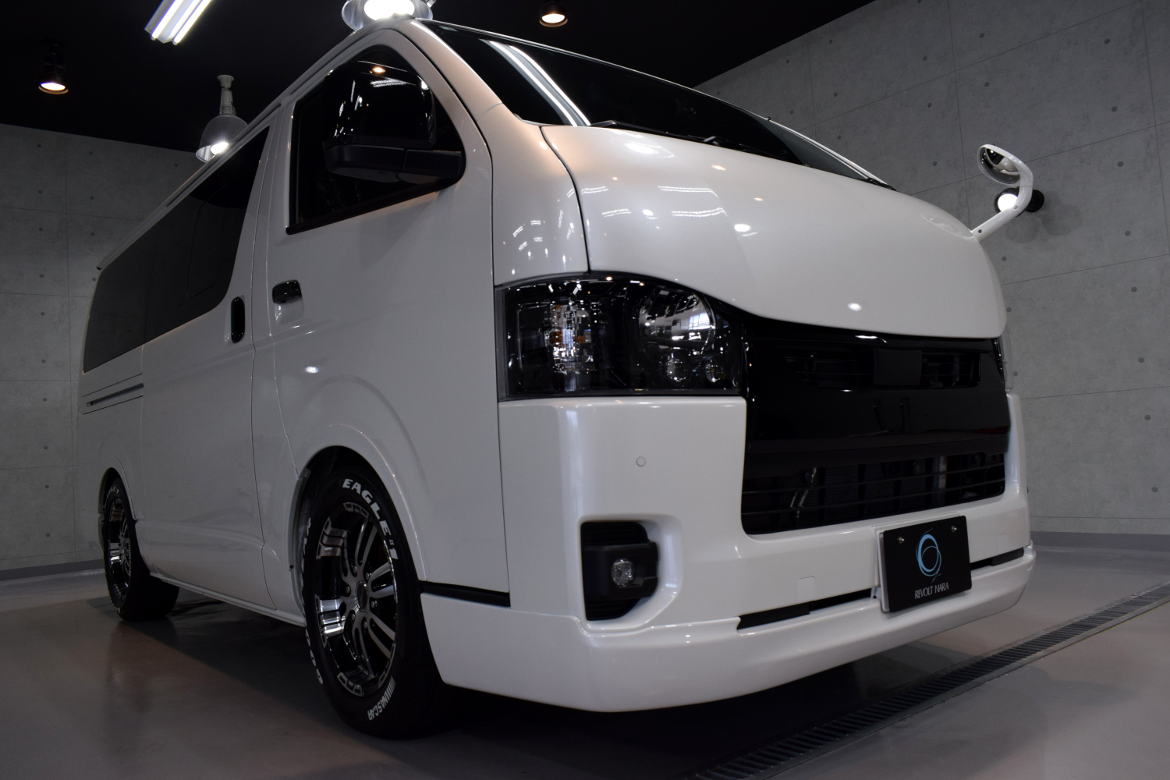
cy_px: 390
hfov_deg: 67.4
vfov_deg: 47.9
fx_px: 877
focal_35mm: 27
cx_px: 585
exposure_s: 1/200
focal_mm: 18
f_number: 7.1
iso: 800
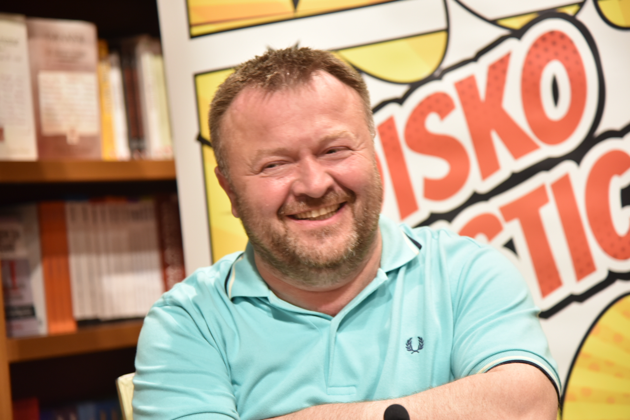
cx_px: 315
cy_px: 210
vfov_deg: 11.4
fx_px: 2100
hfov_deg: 17.1
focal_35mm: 120
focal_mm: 120
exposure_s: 1/125
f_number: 4
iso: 1600
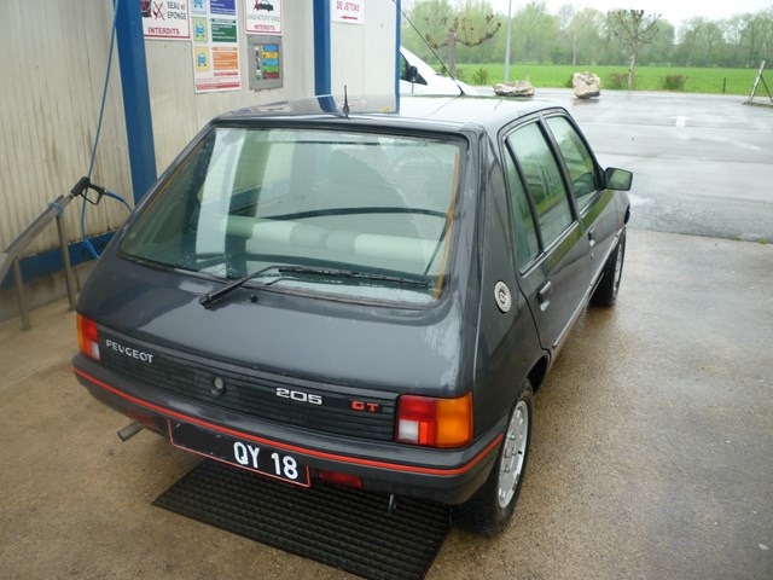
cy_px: 290
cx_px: 386
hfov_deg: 61.7
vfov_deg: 48.2
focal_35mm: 29
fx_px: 648
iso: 80
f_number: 3.3
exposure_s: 1/40
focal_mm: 5.2
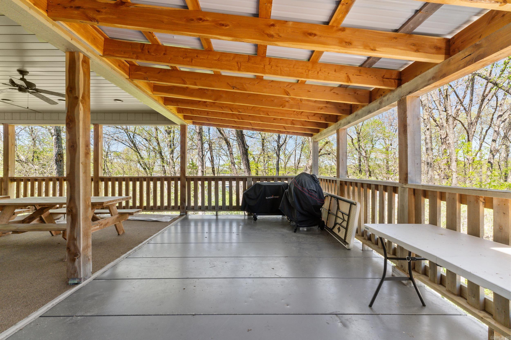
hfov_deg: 100.4
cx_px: 256
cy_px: 170
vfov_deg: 77.3
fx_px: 213
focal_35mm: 15
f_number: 8
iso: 400
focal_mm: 10
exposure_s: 1/800
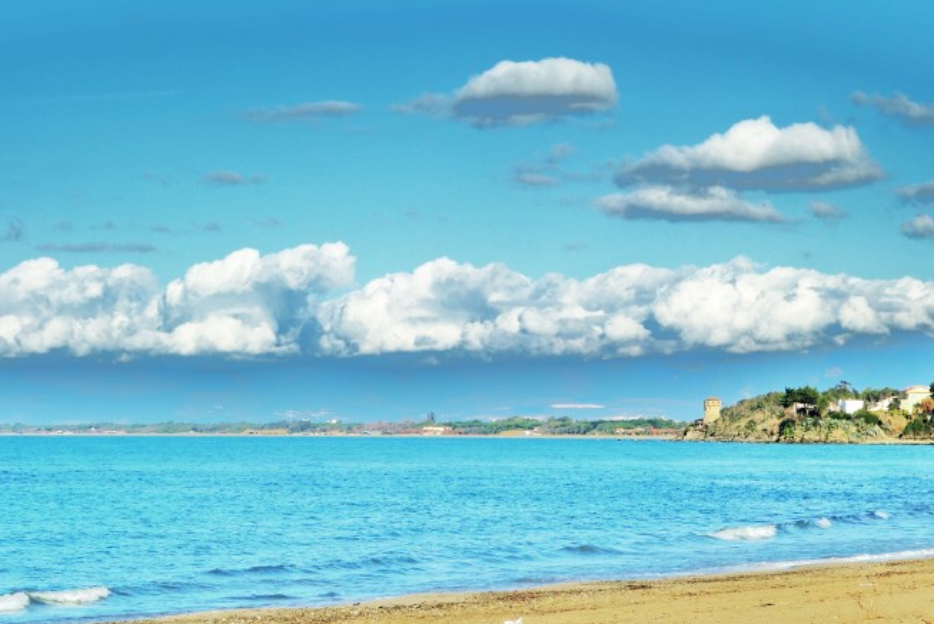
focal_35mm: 127
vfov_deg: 10.8
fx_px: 3296
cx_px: 509
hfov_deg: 16.1
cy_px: 221
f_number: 7.1
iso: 125
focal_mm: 30.14
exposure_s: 1/800
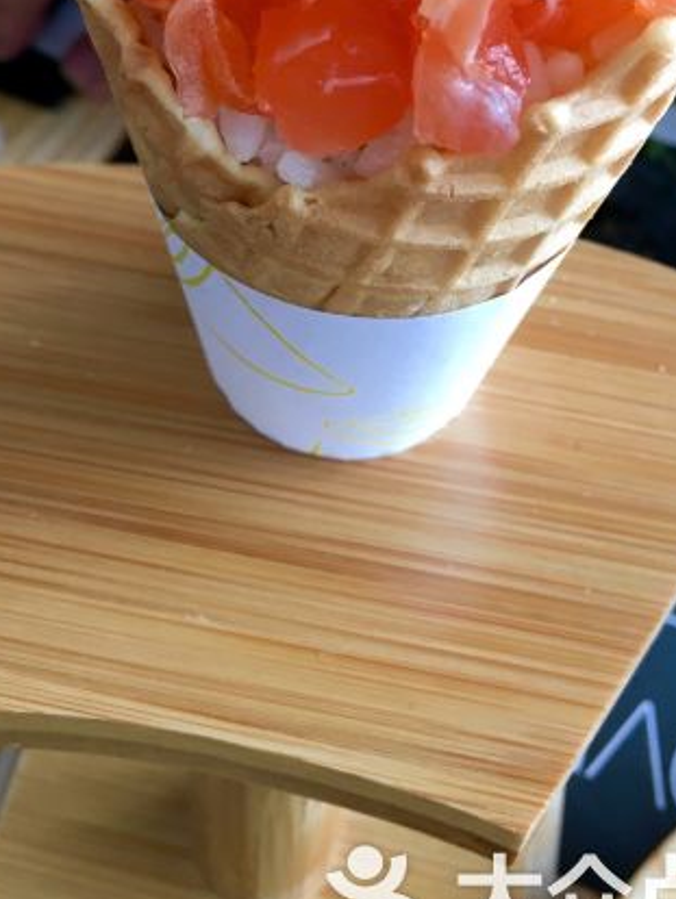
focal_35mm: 49
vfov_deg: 38.1
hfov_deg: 29.7
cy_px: 250
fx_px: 1275
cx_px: 301
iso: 40
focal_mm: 4.15
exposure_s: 1/33
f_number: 2.2
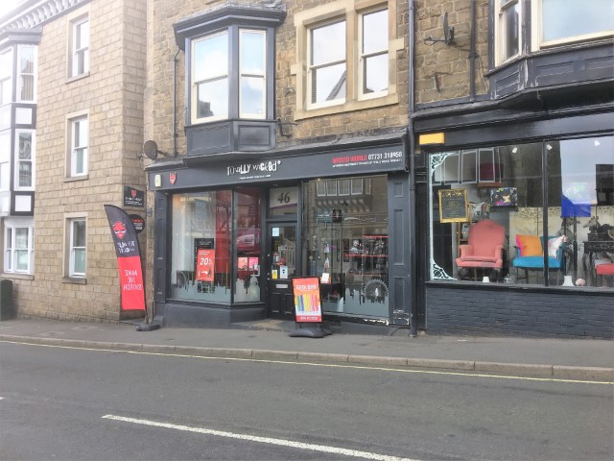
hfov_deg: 61.7
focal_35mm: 29
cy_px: 230
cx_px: 307
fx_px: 514
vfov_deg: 48.2
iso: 25
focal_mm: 4.15
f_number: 2.2
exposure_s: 1/100
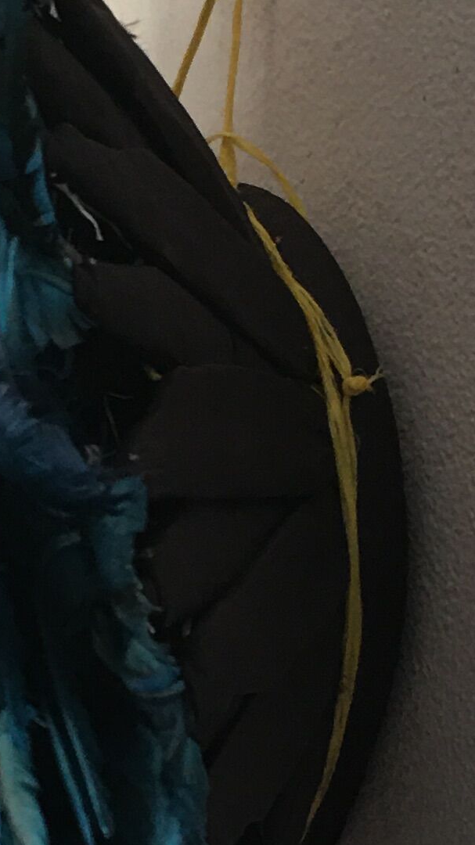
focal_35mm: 118
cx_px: 33
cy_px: 662
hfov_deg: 10.2
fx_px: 2644
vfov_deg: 18.0
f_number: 2.2
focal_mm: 4.15
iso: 32
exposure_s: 1/17
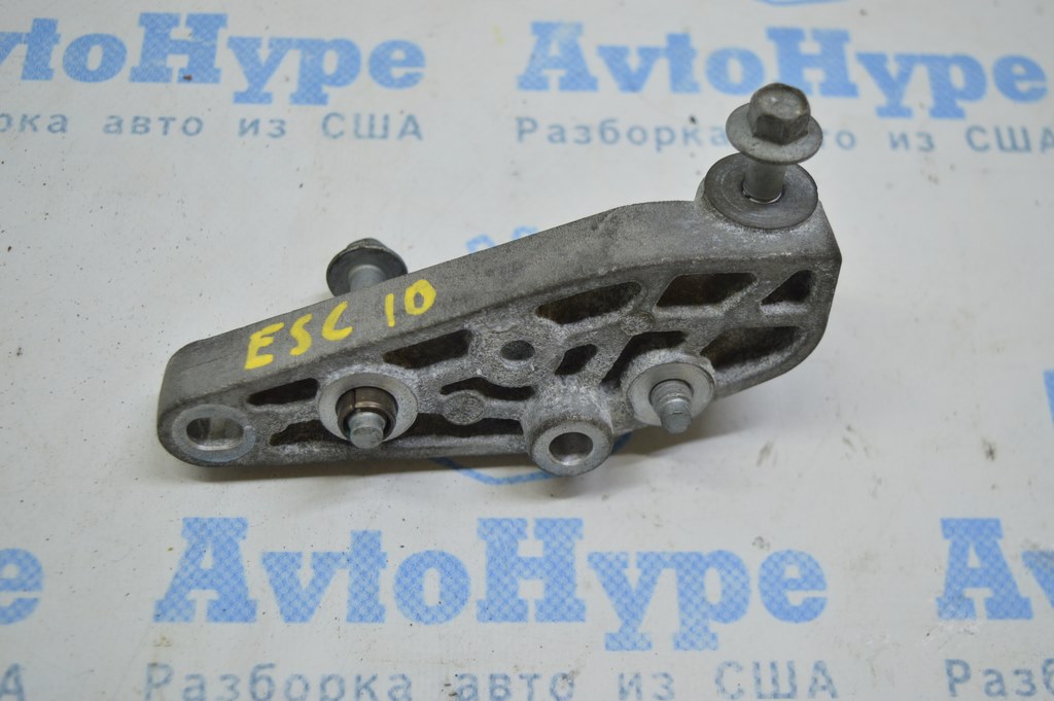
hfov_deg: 43.6
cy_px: 350
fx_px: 1316
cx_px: 527
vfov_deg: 29.8
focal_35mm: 45
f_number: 4.2
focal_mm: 30
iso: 400
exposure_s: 1/80
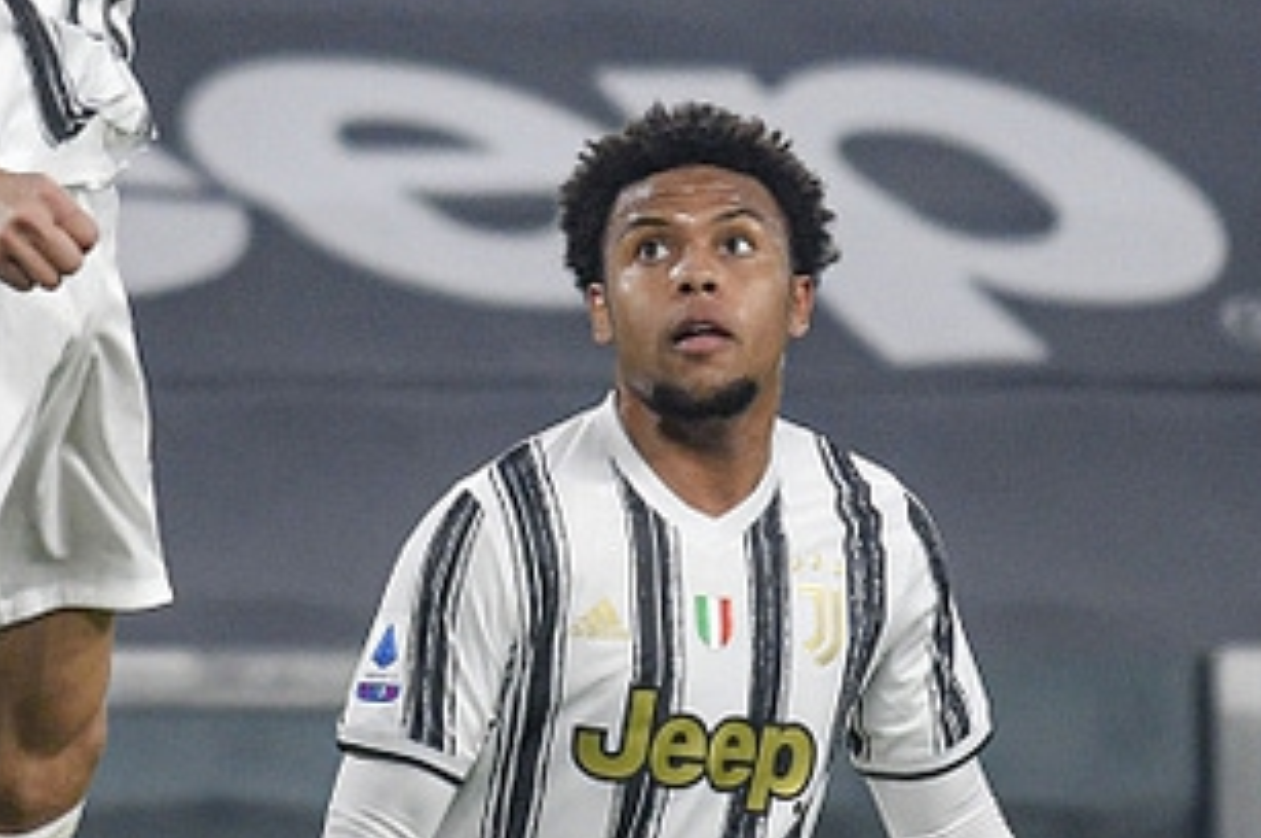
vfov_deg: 1.5
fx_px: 32506
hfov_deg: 2.2
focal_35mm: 929
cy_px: 125
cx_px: -251
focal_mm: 200
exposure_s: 1/1000
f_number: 4
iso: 1250
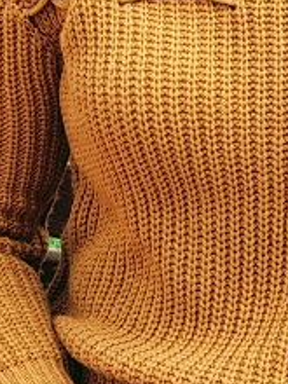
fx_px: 3139
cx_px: -80
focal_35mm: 283
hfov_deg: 5.2
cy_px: -297
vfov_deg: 6.8
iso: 25
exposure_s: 1/286
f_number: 2.4
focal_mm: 6
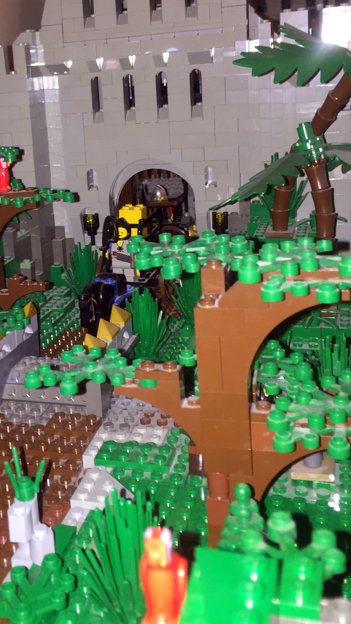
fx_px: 761
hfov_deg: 25.4
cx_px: 52
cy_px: 243
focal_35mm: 46
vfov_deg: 44.3
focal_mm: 4.15
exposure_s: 1/20
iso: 50
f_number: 2.2
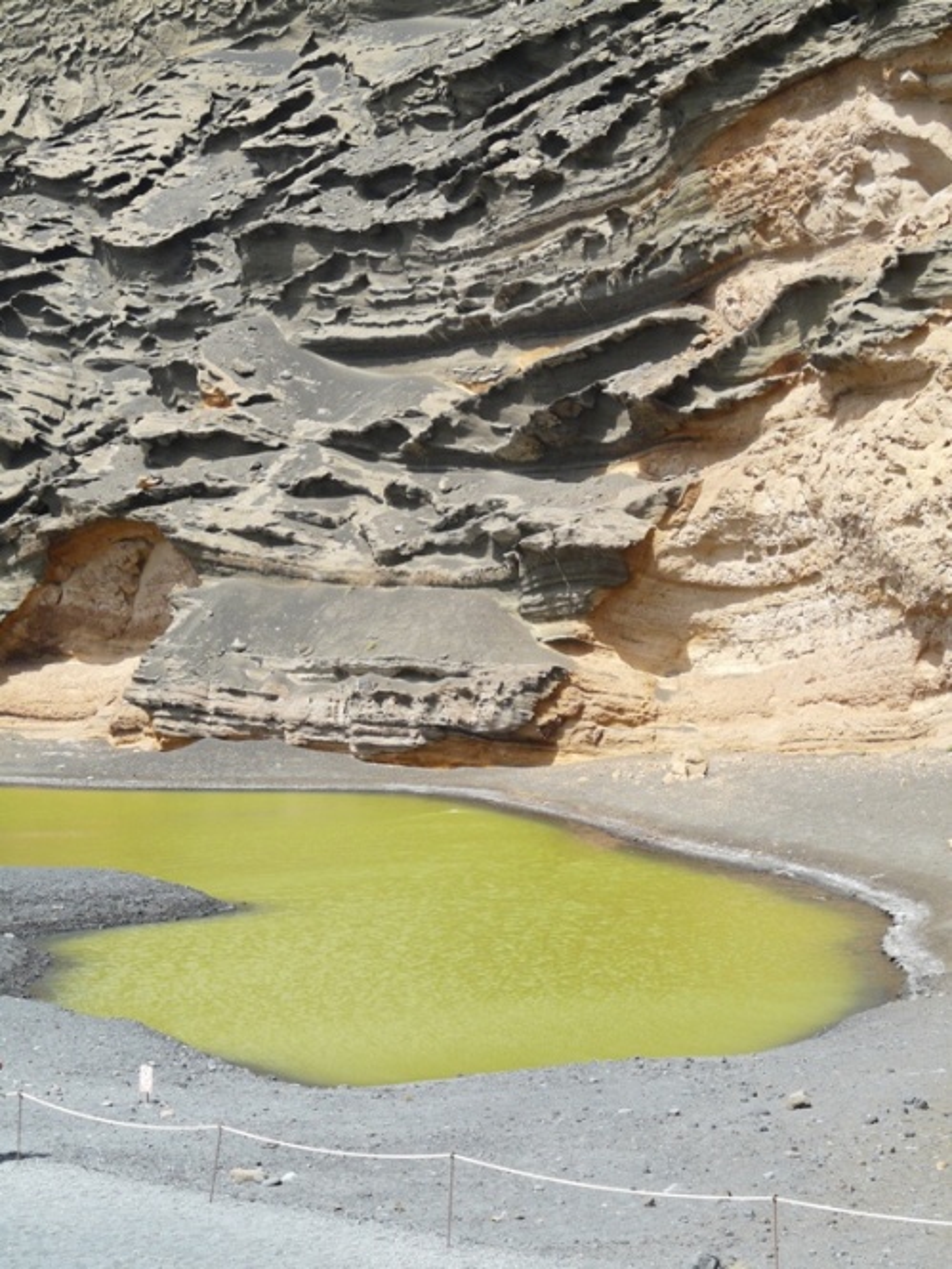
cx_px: 476
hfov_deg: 19.6
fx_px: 2749
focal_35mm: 75
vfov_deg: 26.0
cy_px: 634
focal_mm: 12.3
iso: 100
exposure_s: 1/200
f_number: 5
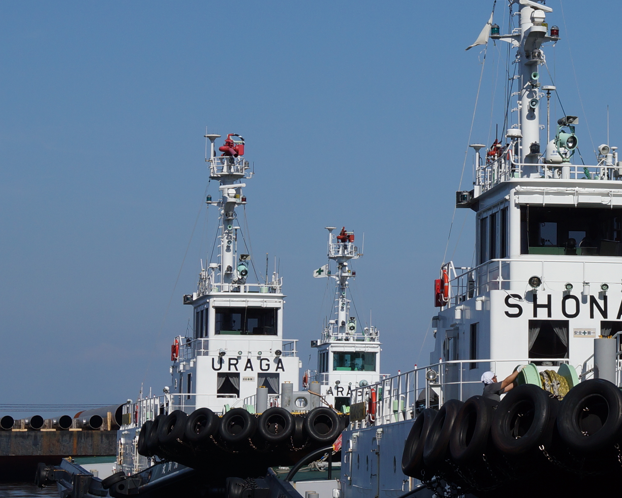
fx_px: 2762
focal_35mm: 150
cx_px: 558
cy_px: -9
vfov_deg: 10.2
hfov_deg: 12.8
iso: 100
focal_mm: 36
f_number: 8
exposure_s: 1/640
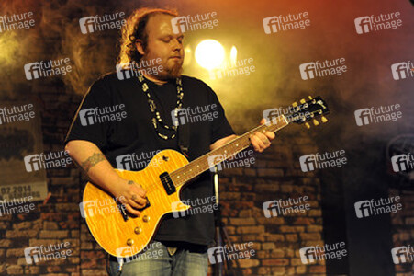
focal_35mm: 50
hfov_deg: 39.6
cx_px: 207
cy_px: 138
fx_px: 575
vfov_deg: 27.0
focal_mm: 50
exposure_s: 1/250
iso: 1600
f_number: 3.2
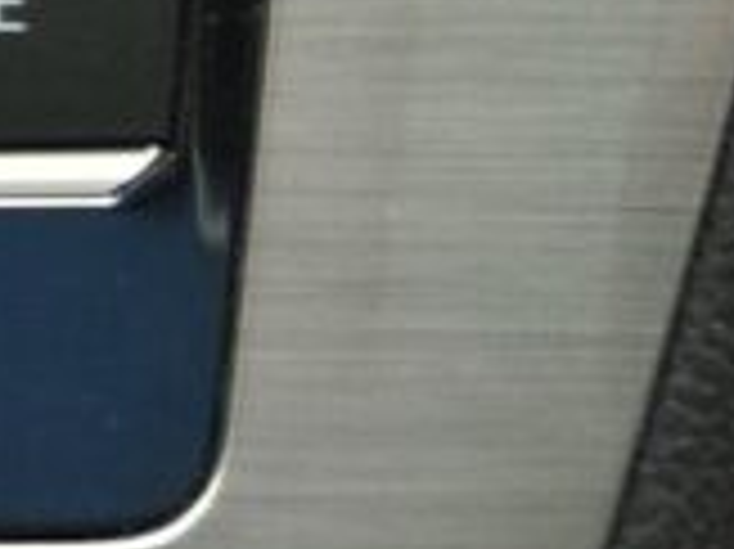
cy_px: -166
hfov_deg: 8.8
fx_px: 3581
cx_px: -1720
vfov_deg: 8.6
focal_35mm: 169
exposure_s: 1/100
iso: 234
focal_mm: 7.01
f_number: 1.69
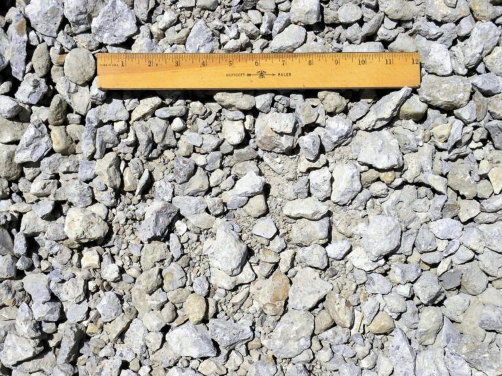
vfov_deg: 28.0
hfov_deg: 36.8
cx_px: 251
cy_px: 188
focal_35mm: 52
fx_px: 754
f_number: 8
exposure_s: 1/387
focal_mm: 9.2
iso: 64
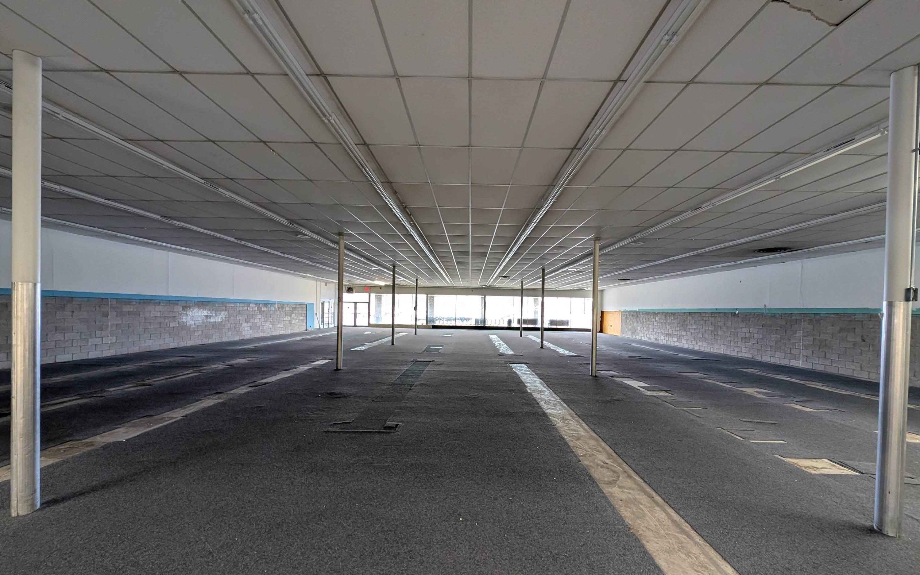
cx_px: 468
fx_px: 326
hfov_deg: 109.3
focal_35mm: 13
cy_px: 314
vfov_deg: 82.6
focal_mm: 2.23
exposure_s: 1/30
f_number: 1.95
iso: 140
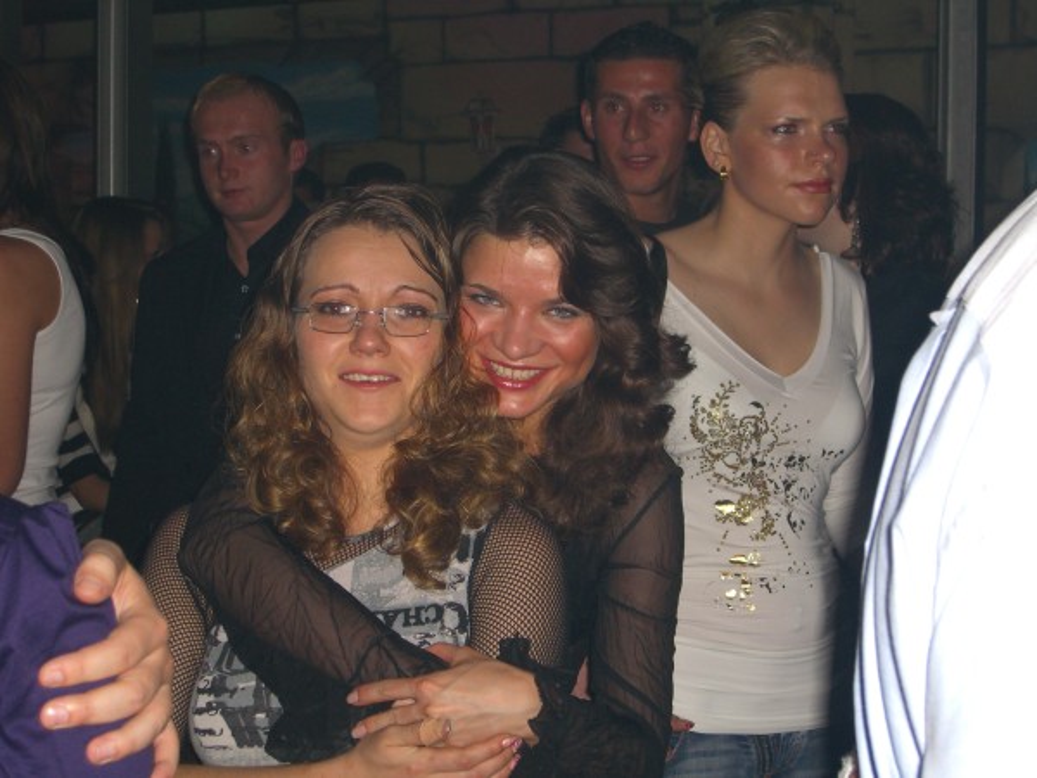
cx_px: 518
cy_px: 389
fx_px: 2037
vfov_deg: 21.6
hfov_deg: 28.6
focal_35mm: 68
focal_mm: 14.2
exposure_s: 1/60
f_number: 4
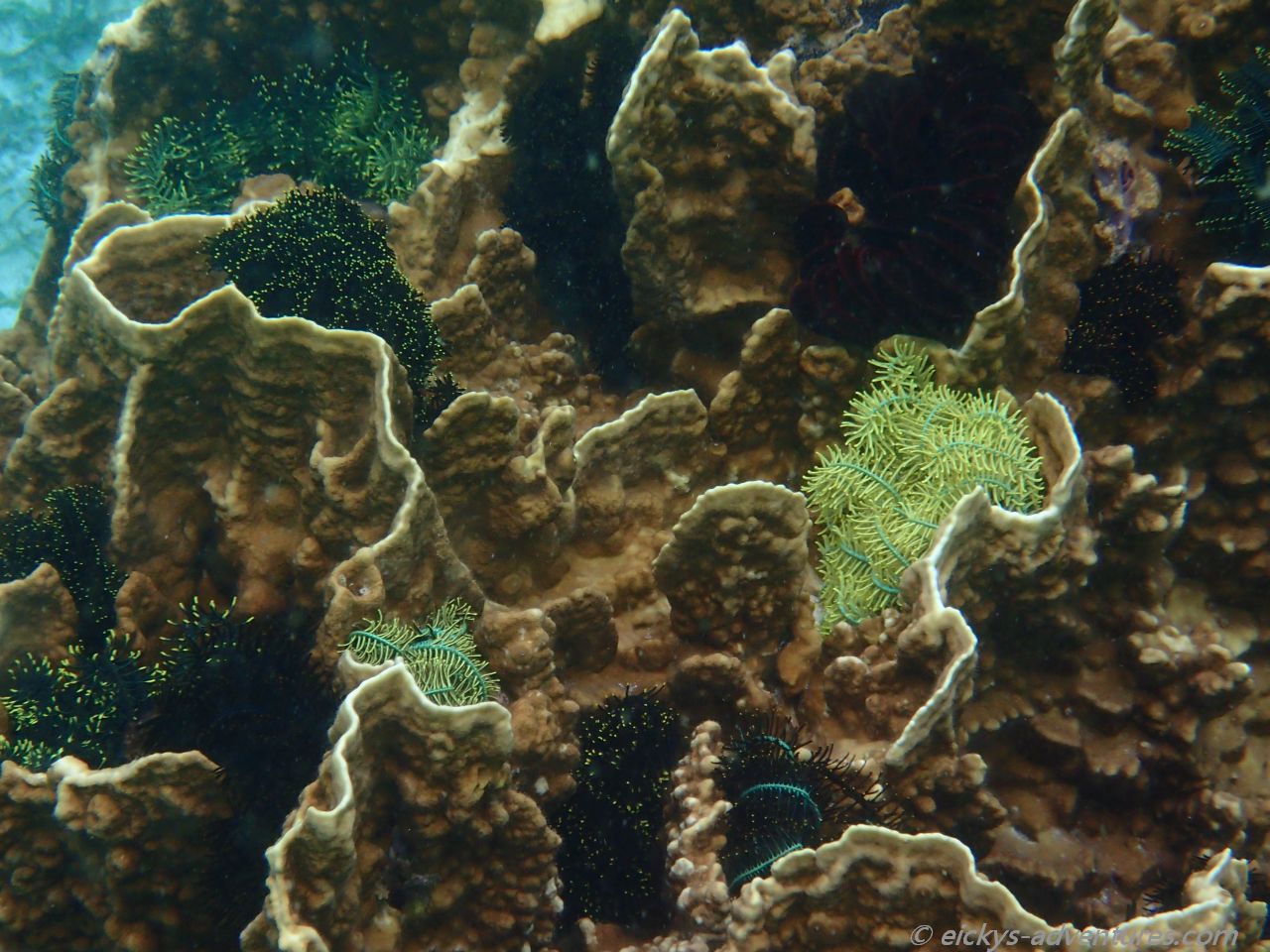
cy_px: 476
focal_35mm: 100
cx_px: 635
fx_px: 3669
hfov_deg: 19.6
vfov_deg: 14.8
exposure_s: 1/200
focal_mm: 18
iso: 250
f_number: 6.3
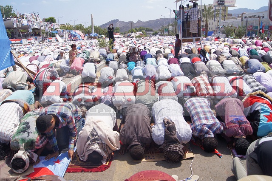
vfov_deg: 47.9
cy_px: 90
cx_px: 136
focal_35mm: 27
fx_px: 204
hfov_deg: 67.4
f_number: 5.6
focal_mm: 18
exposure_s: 1/1250
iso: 200
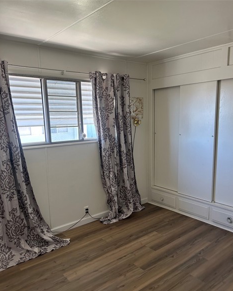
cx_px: 119
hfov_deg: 51.5
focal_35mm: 28
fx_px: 241
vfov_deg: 62.1
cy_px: 160
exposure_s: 1/121
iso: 125
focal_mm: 5.7
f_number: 1.5
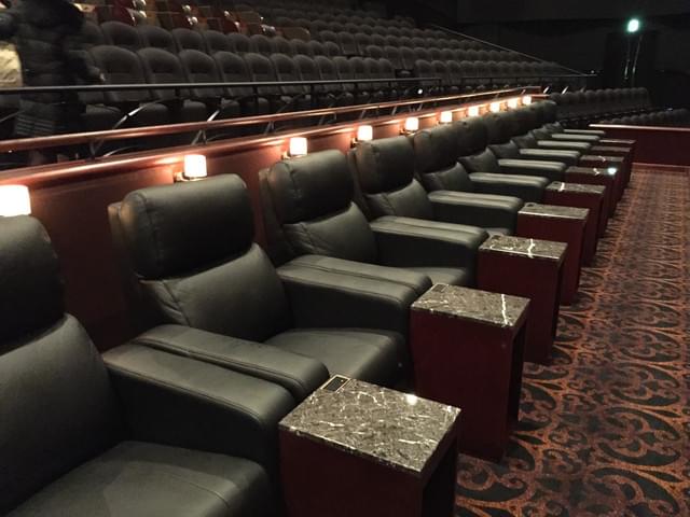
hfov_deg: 61.7
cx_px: 345
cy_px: 258
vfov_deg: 48.2
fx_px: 578
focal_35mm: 29
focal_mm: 4.15
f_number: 2.2
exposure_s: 1/15
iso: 1600
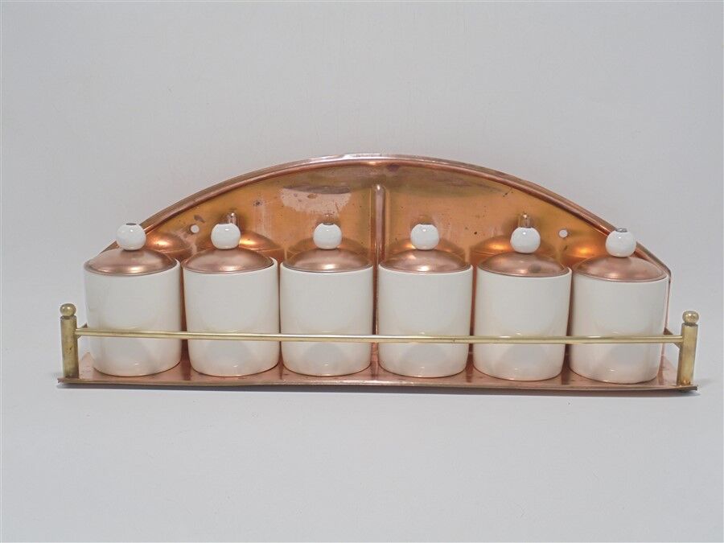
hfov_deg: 43.9
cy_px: 272
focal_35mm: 43
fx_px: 899
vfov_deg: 33.6
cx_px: 362
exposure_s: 1/50
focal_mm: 7.8
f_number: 4.5
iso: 100
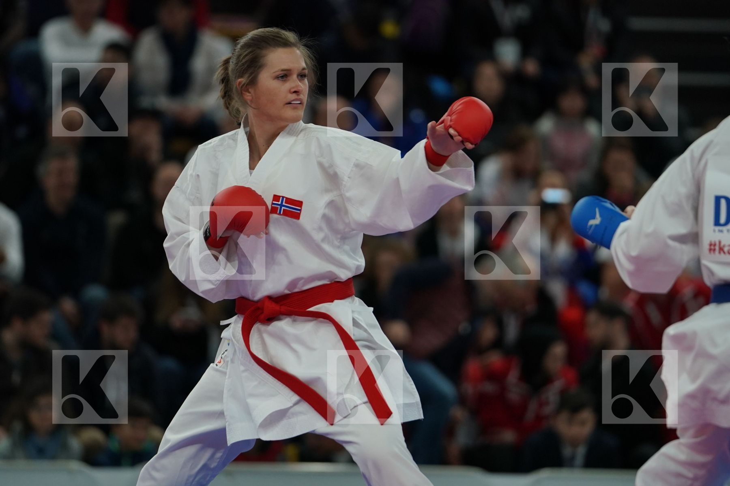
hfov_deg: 6.9
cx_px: 365
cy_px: 243
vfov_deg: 4.6
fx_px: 6083
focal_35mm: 300
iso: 1250
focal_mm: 200
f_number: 2.8
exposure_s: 1/1000
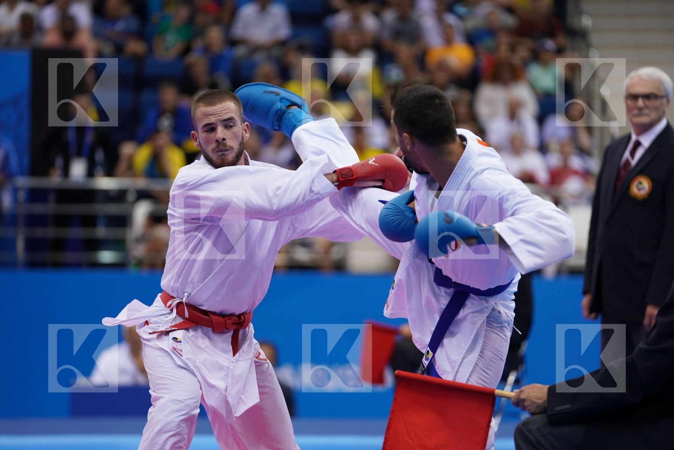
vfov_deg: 7.7
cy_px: 225
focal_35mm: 178
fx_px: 3332
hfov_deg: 11.5
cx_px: 337
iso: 1250
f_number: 2.8
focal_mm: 178
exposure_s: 1/1000
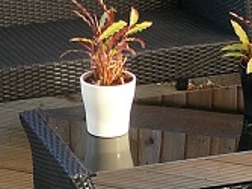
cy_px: 91
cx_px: 89
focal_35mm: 161
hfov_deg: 12.3
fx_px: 1171
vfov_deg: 9.2
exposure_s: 1/100
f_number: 2.8
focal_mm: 5.2
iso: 80
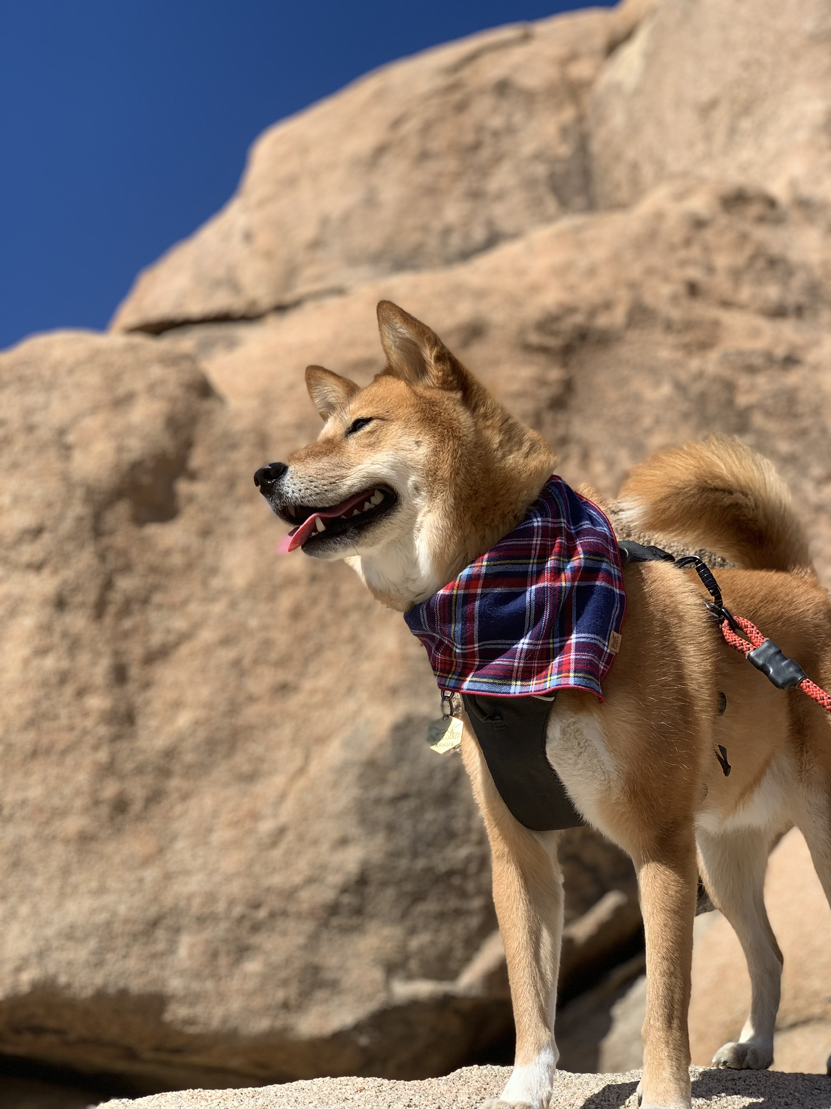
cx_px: 416
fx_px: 1664
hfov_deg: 28.0
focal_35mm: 52
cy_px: 554
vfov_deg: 36.8
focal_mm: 6
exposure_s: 1/1229
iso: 16
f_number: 2.4
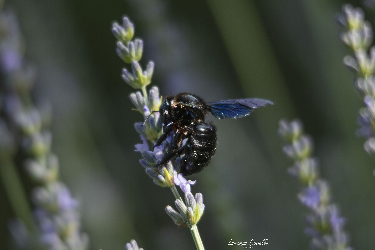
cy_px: 125
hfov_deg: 3.4
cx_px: 188
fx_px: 6250
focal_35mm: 600
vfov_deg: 2.3
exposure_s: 1/800
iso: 160
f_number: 5.6
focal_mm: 400
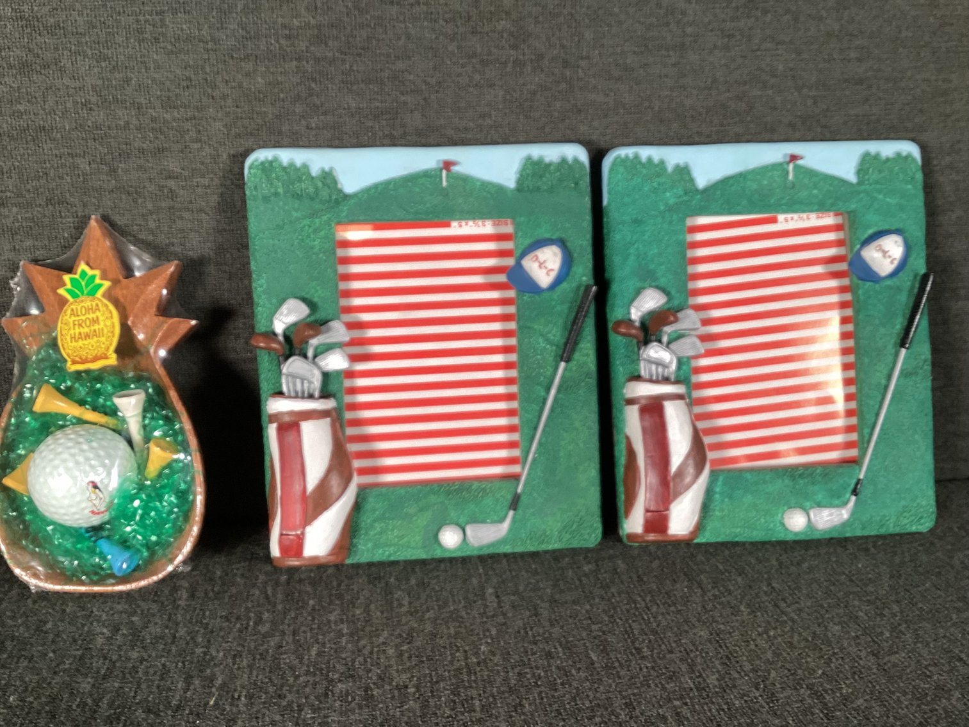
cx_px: 484
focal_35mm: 31
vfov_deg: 45.4
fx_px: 868
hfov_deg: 58.3
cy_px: 364
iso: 80
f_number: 2.4
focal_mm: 3.3
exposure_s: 1/100
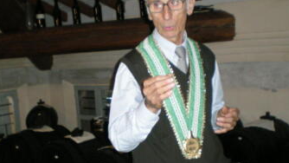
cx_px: 114
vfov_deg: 19.3
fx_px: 475
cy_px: 127
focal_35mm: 62
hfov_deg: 33.7
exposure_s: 1/60
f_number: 3.1
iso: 209
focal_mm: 6.3
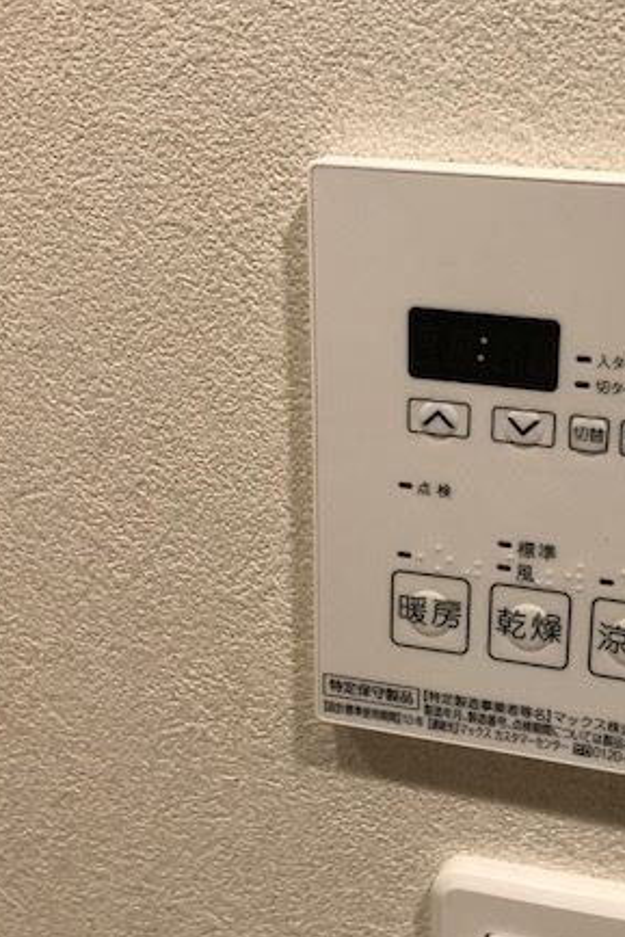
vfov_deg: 45.4
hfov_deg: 29.9
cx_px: 560
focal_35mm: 43
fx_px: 1119
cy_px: 428
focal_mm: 3.99
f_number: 1.8
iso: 40
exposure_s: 1/33
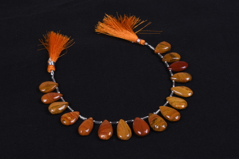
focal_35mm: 84
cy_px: 80
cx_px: 120
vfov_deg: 16.3
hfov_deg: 24.2
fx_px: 557
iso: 250
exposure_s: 1/125
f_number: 32
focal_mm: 56
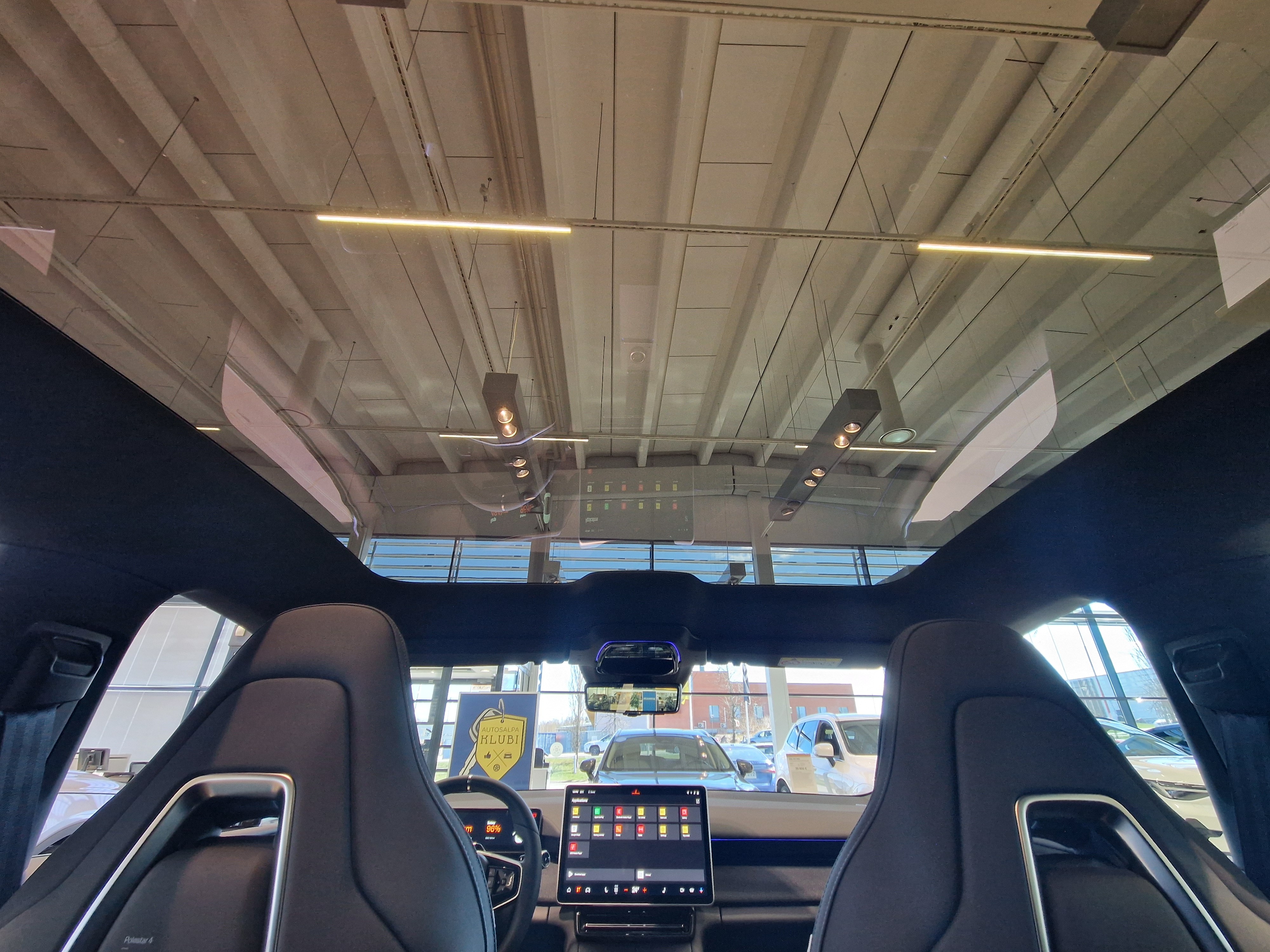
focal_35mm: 13
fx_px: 477
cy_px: 476
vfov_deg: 89.9
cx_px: 635
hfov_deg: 106.2
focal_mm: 2.2
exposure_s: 1/50
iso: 200
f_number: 2.2
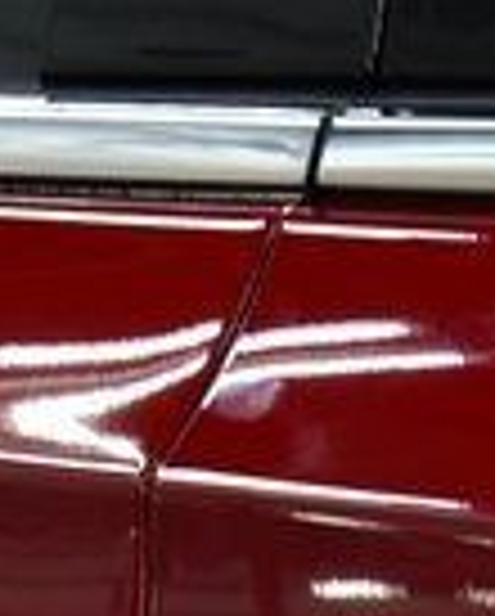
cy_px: 866
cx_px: -158
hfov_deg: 4.7
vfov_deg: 5.8
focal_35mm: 329
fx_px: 6011
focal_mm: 50
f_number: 8
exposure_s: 1/60
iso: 1600
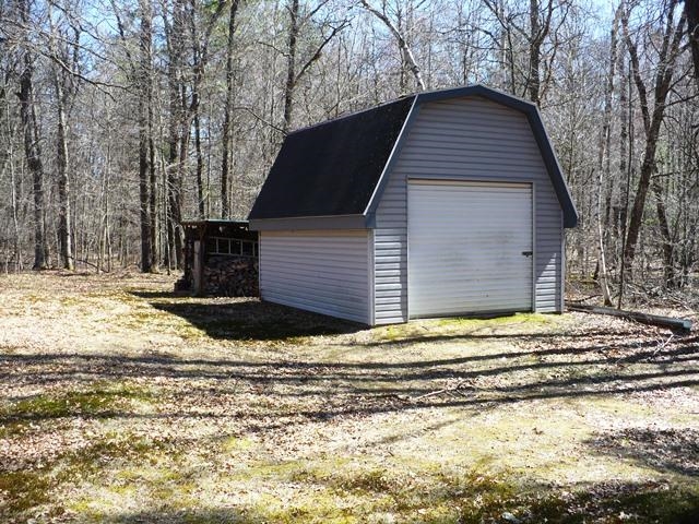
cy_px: 262
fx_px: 747
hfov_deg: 50.1
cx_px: 350
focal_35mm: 37
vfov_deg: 38.7
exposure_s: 1/320
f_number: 2.8
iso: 100
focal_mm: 6.1
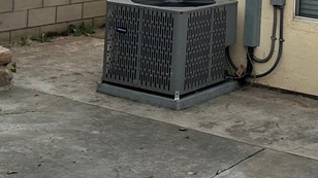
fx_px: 733
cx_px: 285
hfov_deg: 23.8
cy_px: -101
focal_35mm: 87
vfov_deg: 13.0
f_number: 1.78
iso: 64
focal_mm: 6.86
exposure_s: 1/153
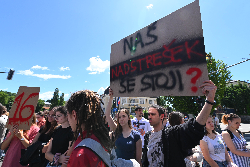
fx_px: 104
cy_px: 84
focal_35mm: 15
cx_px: 125
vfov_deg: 77.3
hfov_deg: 100.4
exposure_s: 1/1250
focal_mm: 15
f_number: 7.1
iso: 800
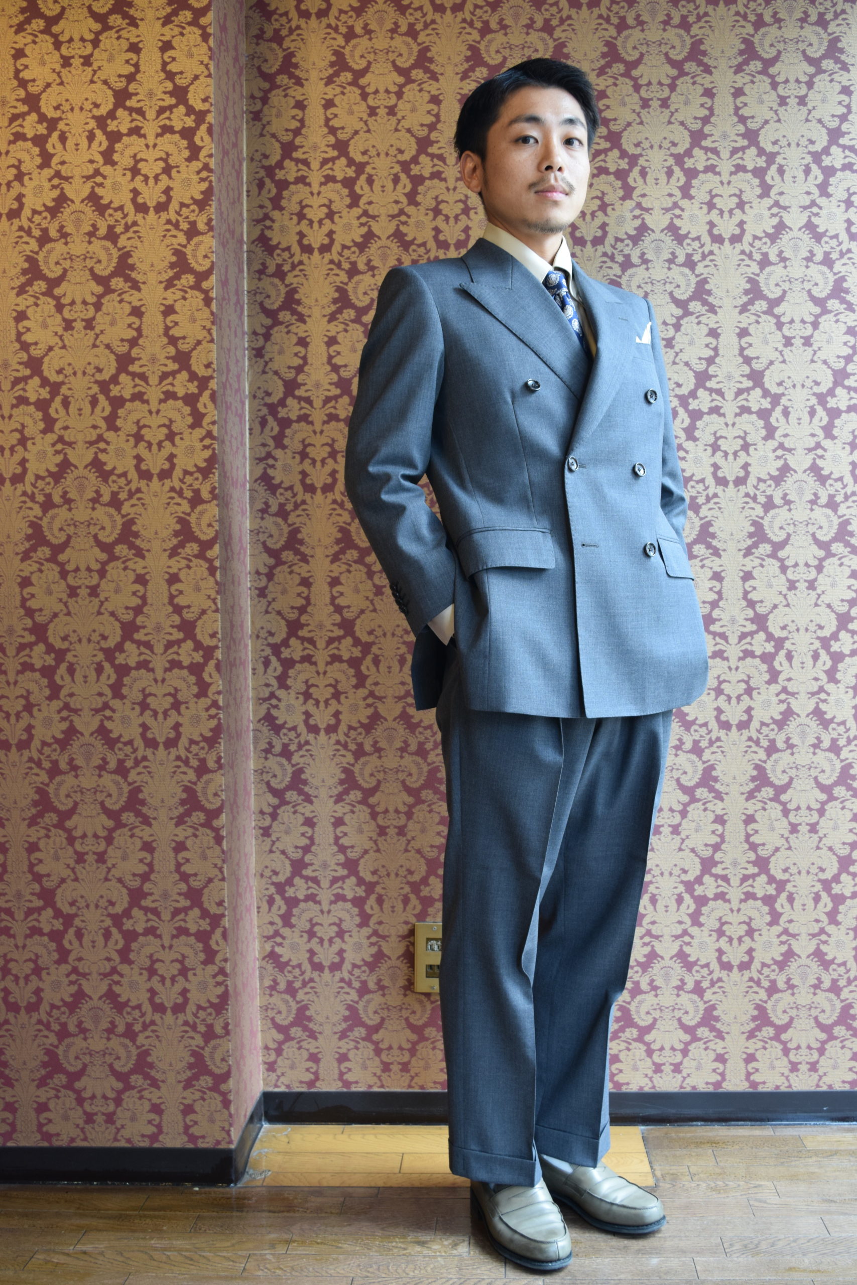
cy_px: 642
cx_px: 428
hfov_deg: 36.9
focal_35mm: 36
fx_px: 1285
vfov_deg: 53.1
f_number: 5.6
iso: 720
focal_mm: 24
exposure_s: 1/40
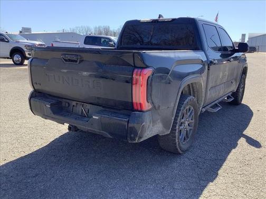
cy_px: 100
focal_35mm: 31
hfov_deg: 58.4
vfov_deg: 45.4
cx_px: 133
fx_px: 238
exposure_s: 1/273
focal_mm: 3.3
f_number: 2.4
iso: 25
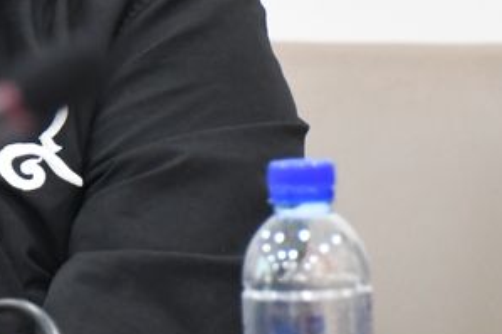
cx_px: -146
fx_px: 11456
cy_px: -8
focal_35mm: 822
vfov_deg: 1.7
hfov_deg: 2.5
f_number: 6
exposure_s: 1/50
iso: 4500
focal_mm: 160
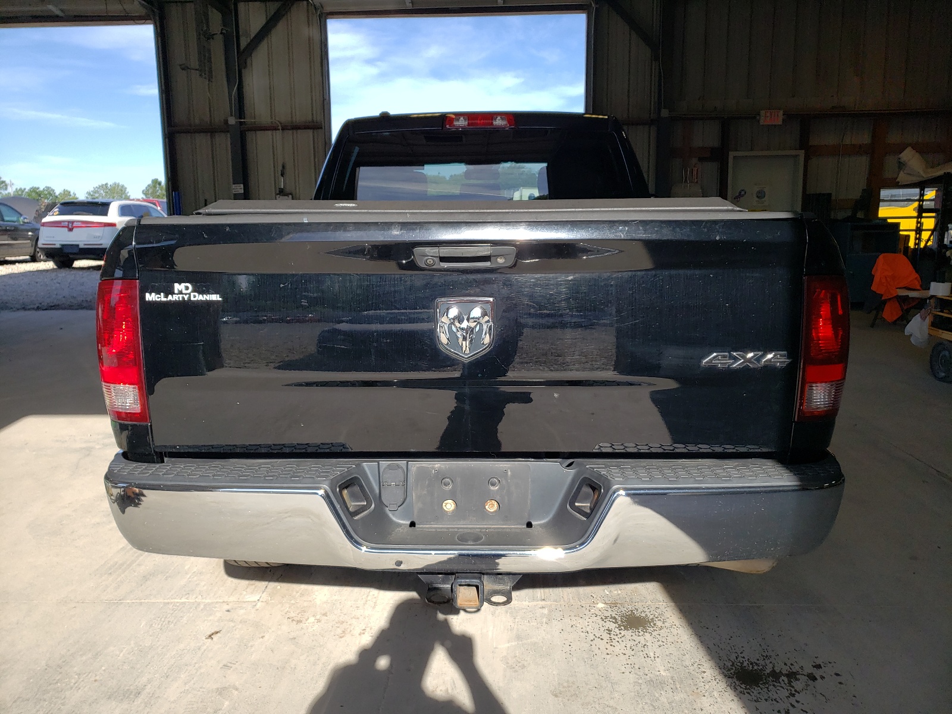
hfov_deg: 67.3
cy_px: 357
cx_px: 476
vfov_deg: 53.1
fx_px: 715
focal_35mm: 26
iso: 50
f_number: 1.5
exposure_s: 1/1667
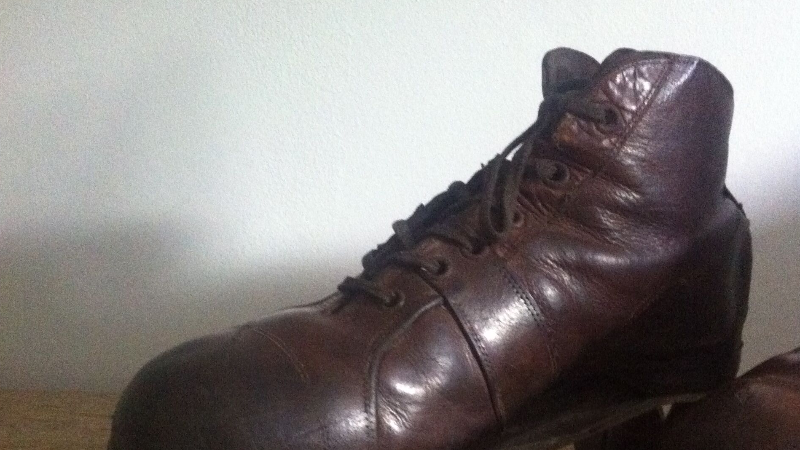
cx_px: 402
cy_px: 326
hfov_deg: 39.9
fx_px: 1103
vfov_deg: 22.9
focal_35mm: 52
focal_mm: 3.85
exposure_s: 1/15
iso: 640
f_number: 2.8
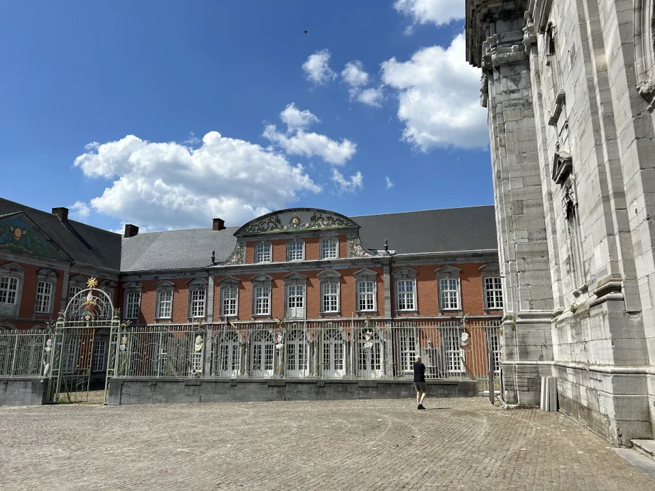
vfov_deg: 53.1
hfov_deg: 67.3
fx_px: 492
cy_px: 246
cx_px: 328
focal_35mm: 26
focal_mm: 5.7
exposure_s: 1/5882
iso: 50
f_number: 1.5
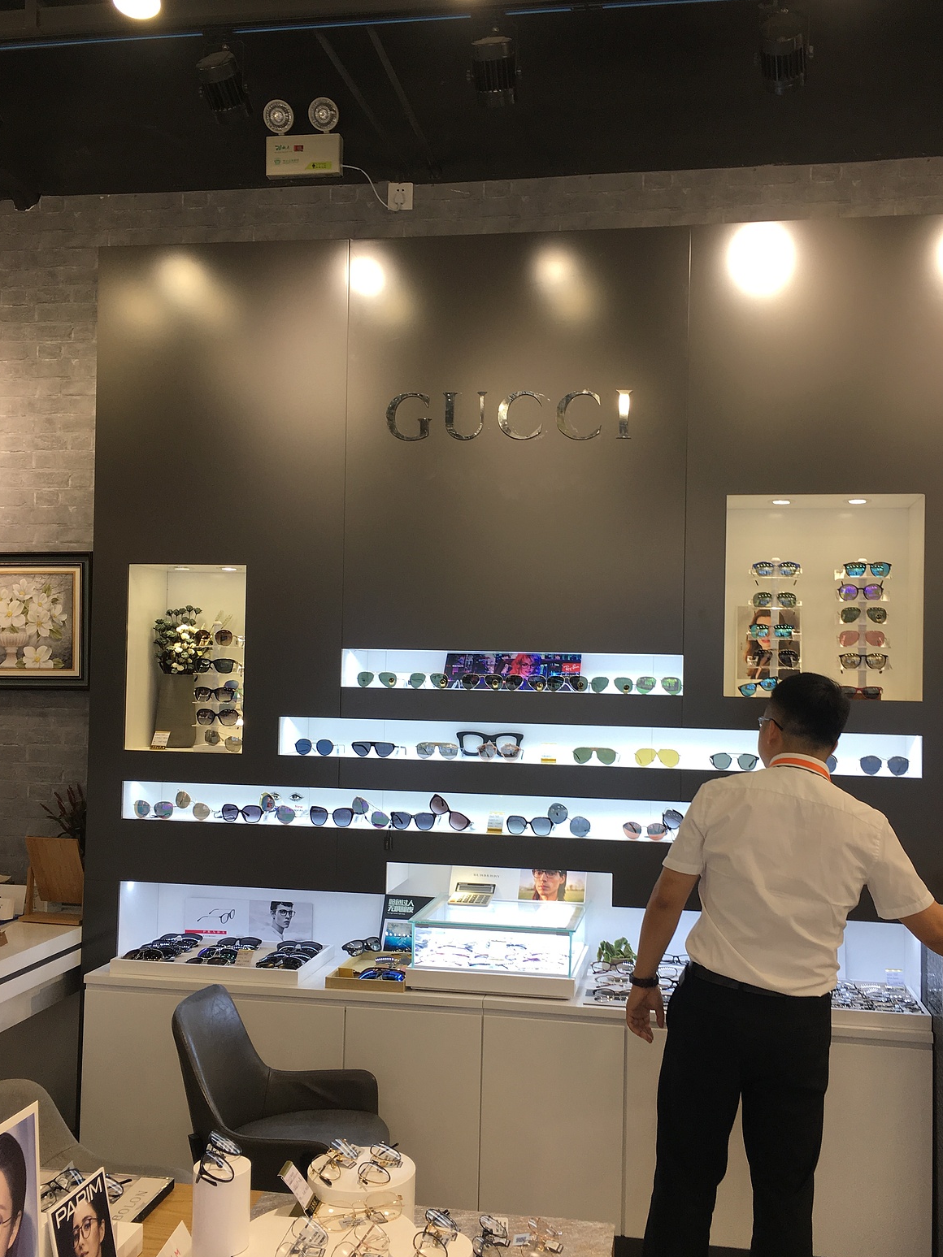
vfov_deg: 56.8
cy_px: 655
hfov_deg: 44.1
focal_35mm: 32
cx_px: 498
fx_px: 1162
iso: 25
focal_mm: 4.15
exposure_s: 1/100
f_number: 2.2
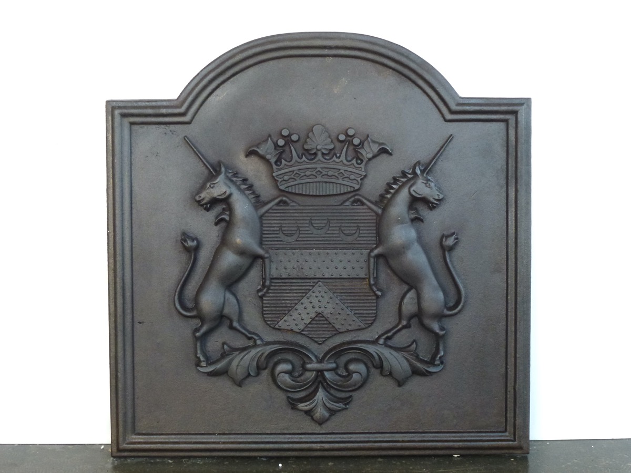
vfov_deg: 29.7
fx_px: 893
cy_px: 236
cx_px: 316
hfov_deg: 38.9
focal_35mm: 49
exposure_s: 1/80
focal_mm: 8.7
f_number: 4.1
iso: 250
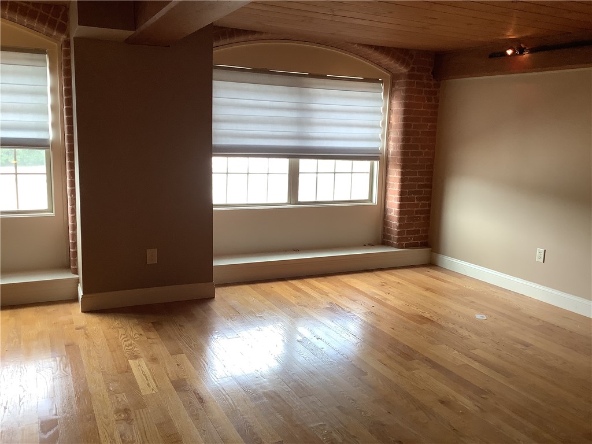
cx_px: 296
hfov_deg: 58.4
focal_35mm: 31
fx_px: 530
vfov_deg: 45.4
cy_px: 222
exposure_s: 1/60
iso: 80
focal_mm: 3.3
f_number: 2.4
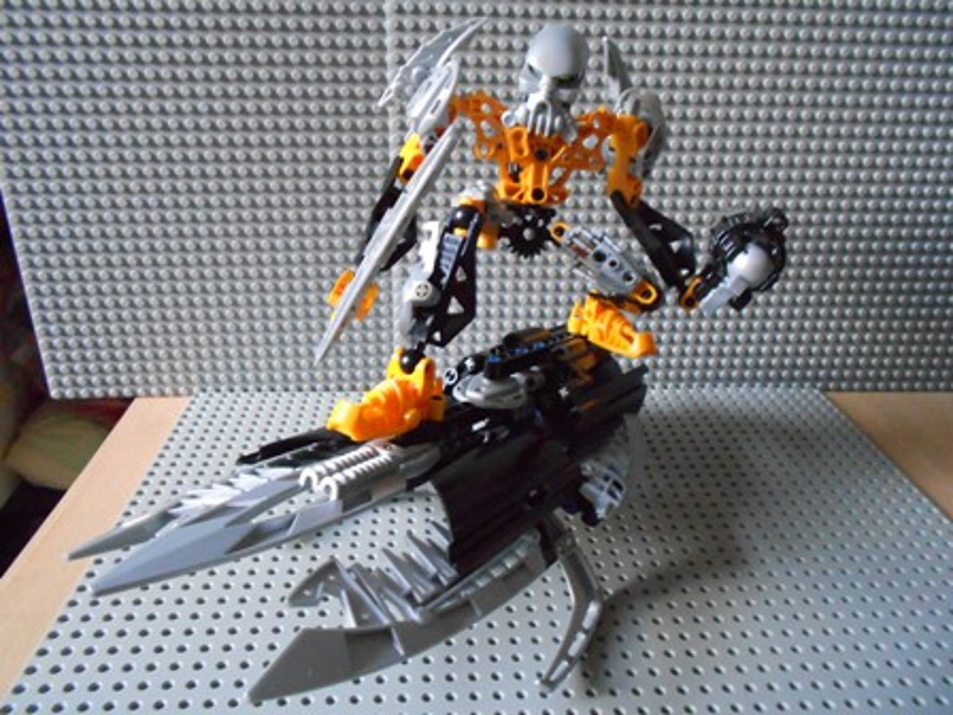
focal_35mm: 26
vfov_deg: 53.1
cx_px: 476
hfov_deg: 67.3
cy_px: 358
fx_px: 716
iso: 800
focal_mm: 4.6
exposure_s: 1/13
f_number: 3.2
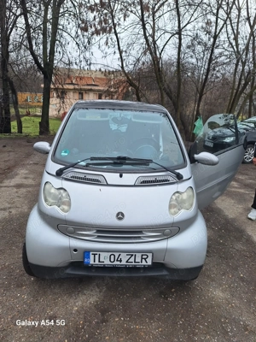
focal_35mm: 23
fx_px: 227
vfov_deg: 73.9
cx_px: 128
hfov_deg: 58.9
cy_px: 171
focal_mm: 5.54
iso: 40
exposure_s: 1/714
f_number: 1.8
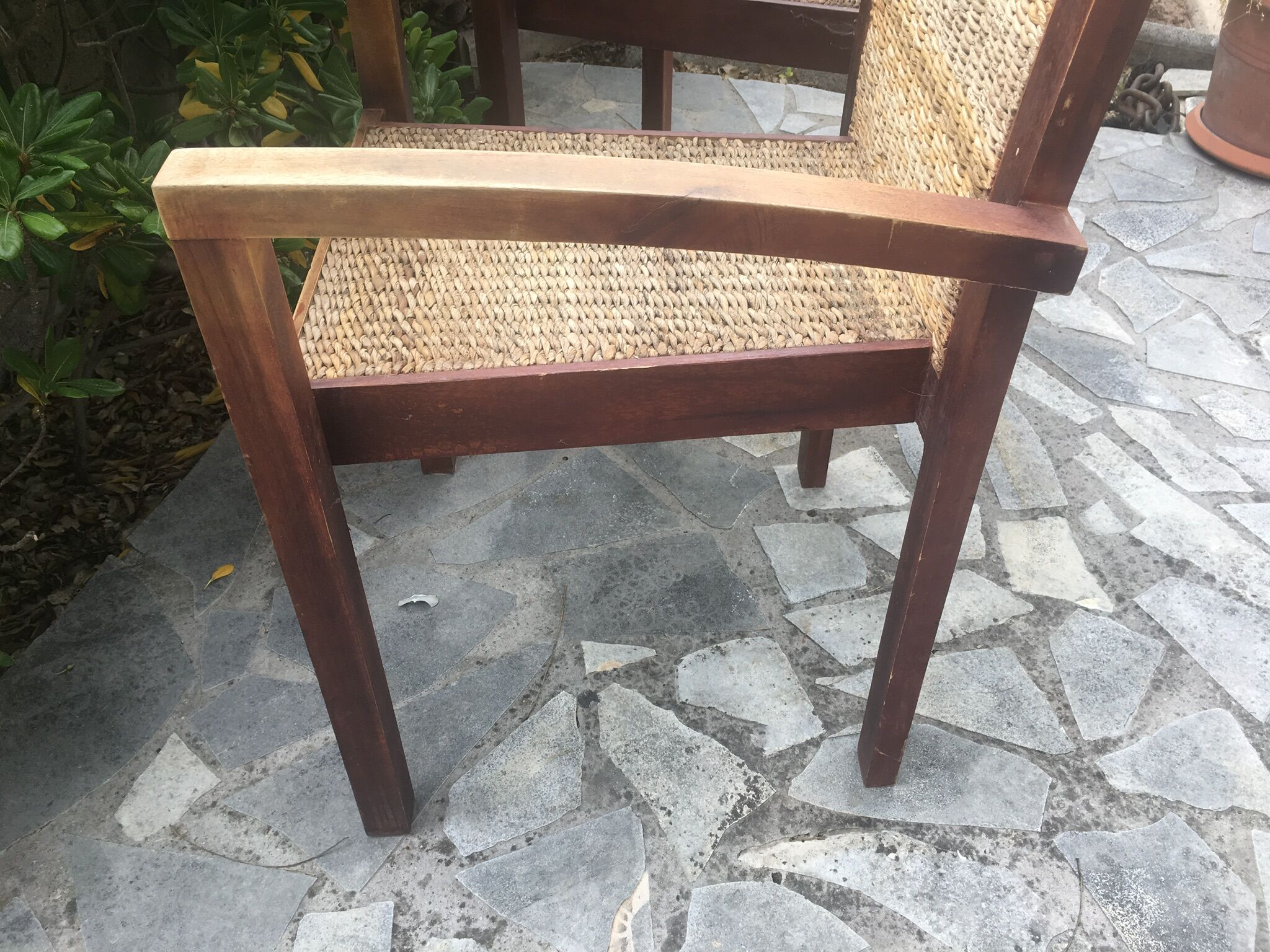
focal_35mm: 29
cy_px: 476
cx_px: 635
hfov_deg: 61.7
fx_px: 1064
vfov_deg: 48.2
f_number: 2.2
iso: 25
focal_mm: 4.15
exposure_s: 1/100
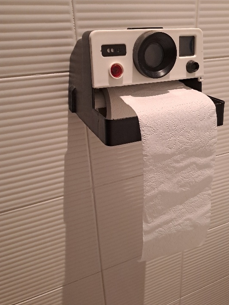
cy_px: 138
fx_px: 247
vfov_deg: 63.3
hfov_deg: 49.7
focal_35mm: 28
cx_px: 122
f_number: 1.8
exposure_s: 1/50
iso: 320
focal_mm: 4.65
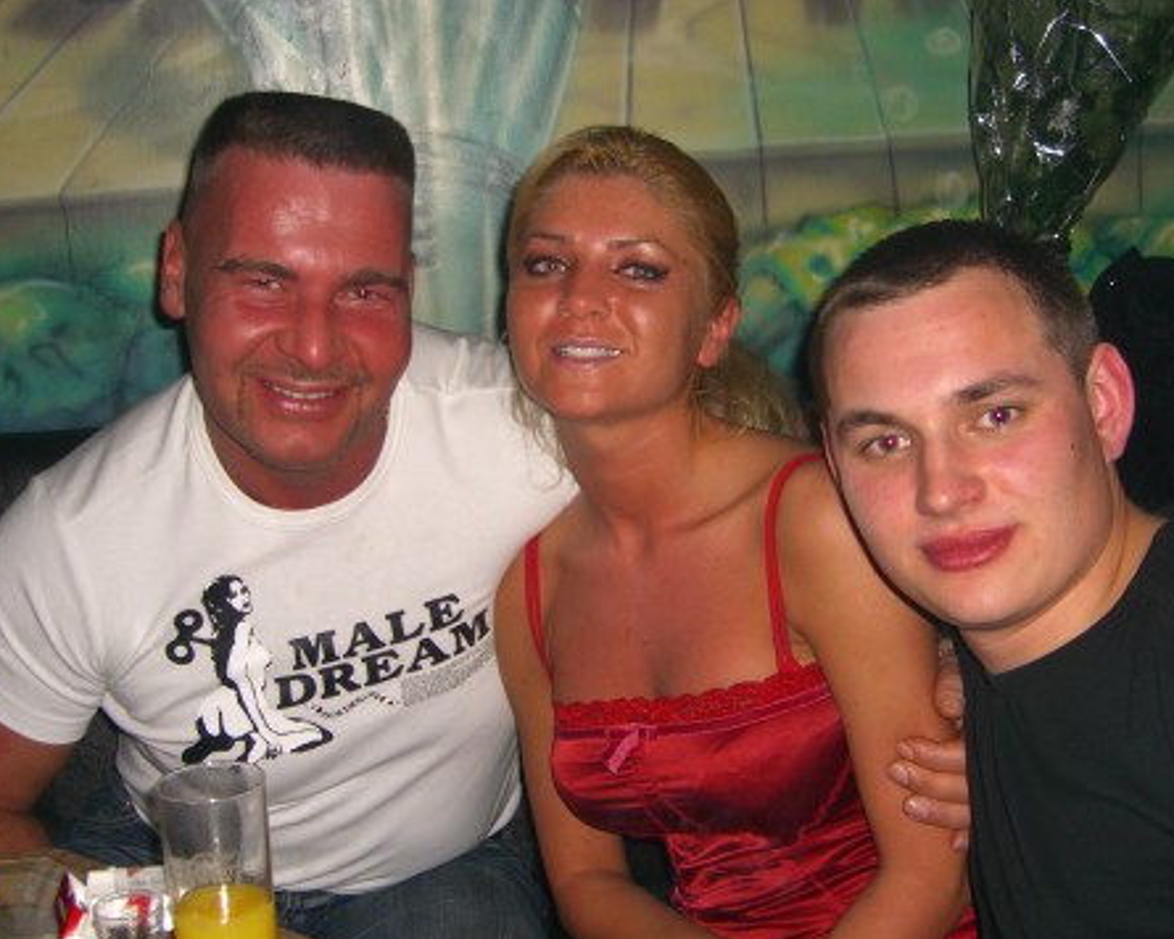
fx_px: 1737
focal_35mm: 50
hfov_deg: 37.3
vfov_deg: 30.2
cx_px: 633
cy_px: 506
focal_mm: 7.9
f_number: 2.8
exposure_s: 1/60
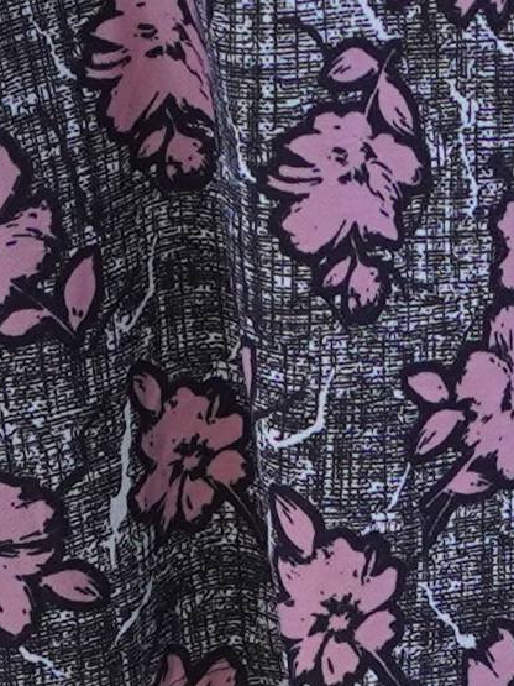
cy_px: -1761
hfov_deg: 2.9
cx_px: 289
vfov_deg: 3.7
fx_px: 10299
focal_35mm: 520
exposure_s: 1/160
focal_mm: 50
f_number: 4
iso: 250
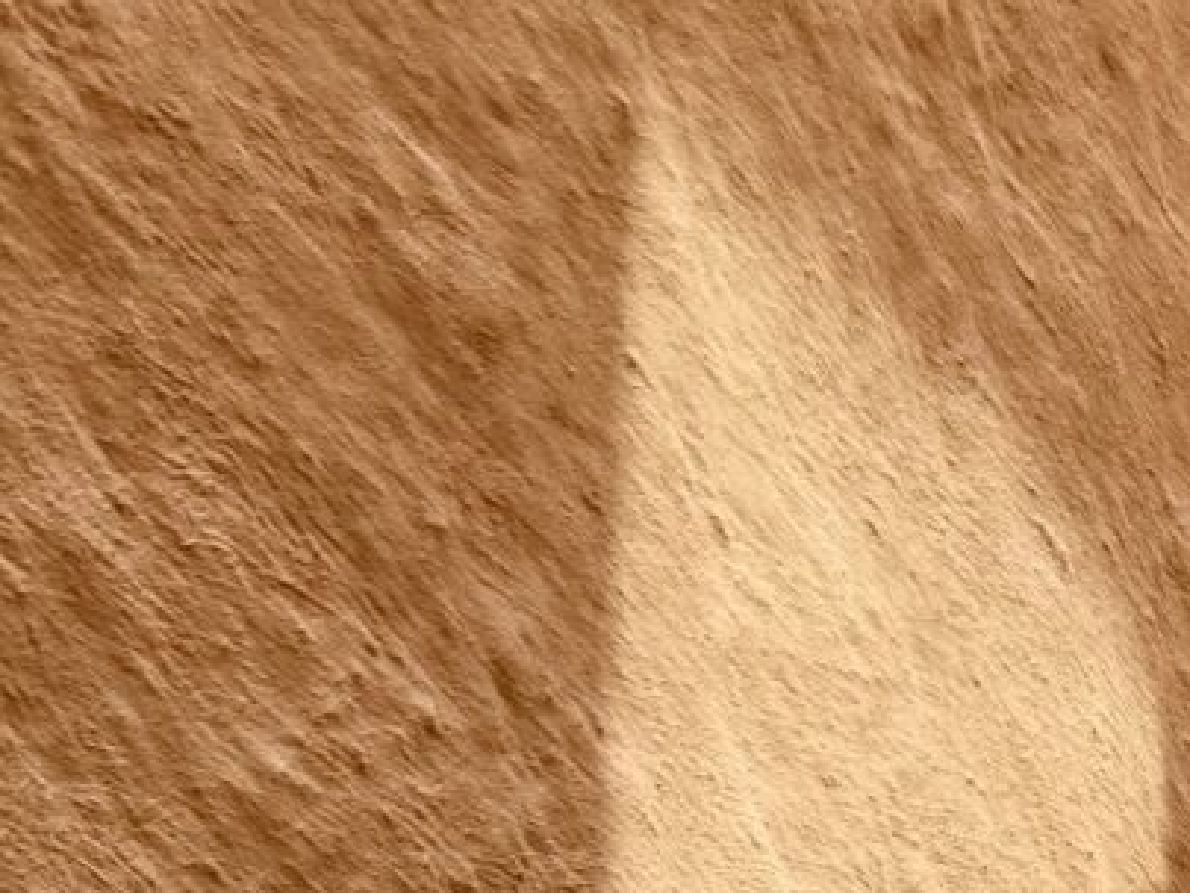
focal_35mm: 152
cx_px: 2683
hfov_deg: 11.2
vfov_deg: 8.6
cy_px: 2355
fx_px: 5225
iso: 100
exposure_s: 1/831
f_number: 1.78
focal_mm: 6.76
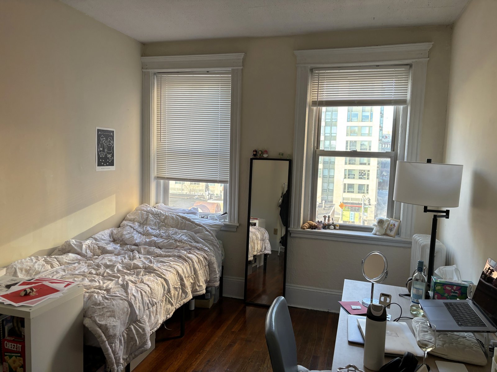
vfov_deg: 53.1
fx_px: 373
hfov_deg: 67.3
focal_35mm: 26
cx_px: 248
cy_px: 186
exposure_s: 1/60
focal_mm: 5.96
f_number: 1.6
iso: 80
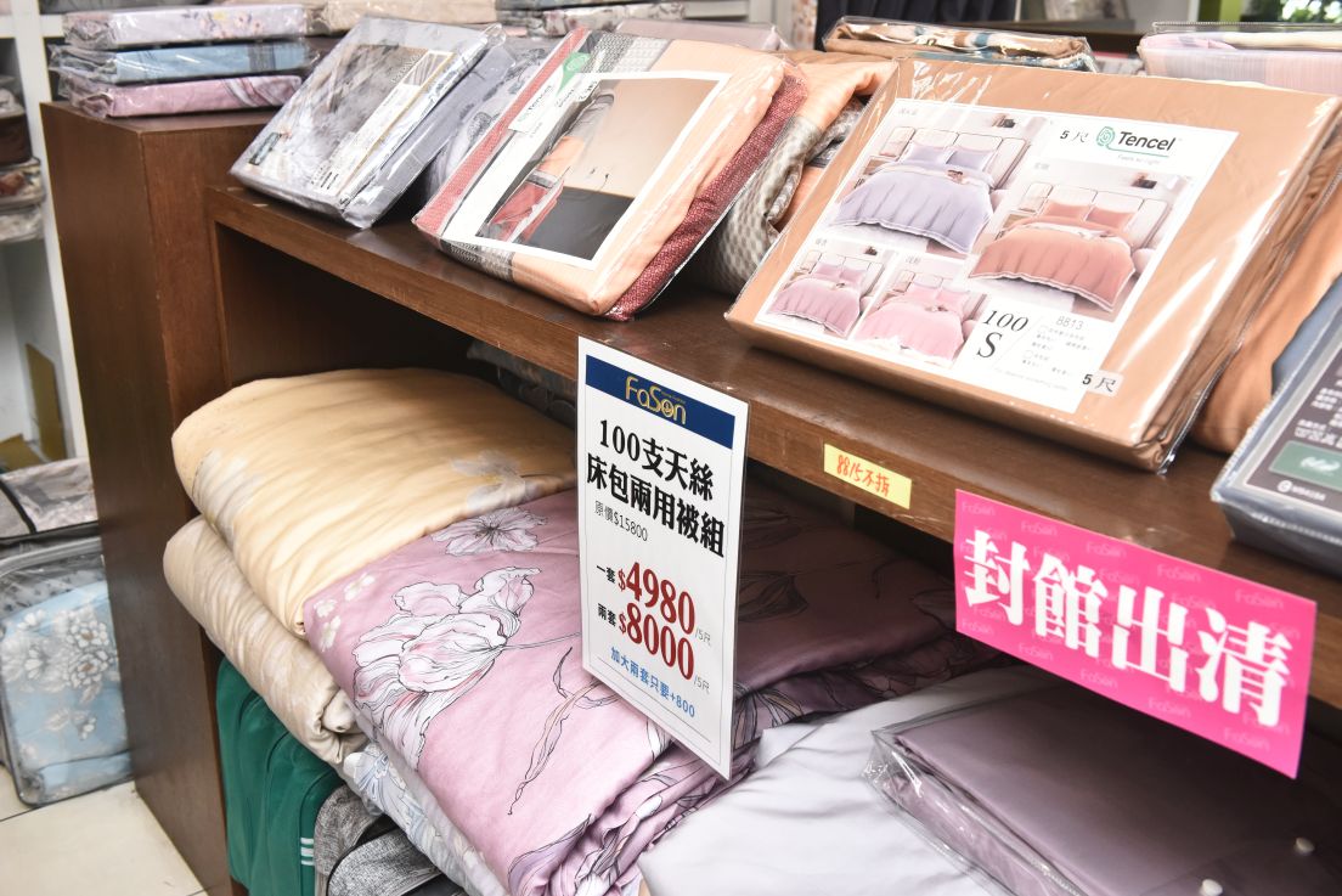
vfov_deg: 35.1
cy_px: 448
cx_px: 671
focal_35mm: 38
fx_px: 1417
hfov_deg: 50.7
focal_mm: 38
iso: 2200
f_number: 8
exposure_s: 1/80
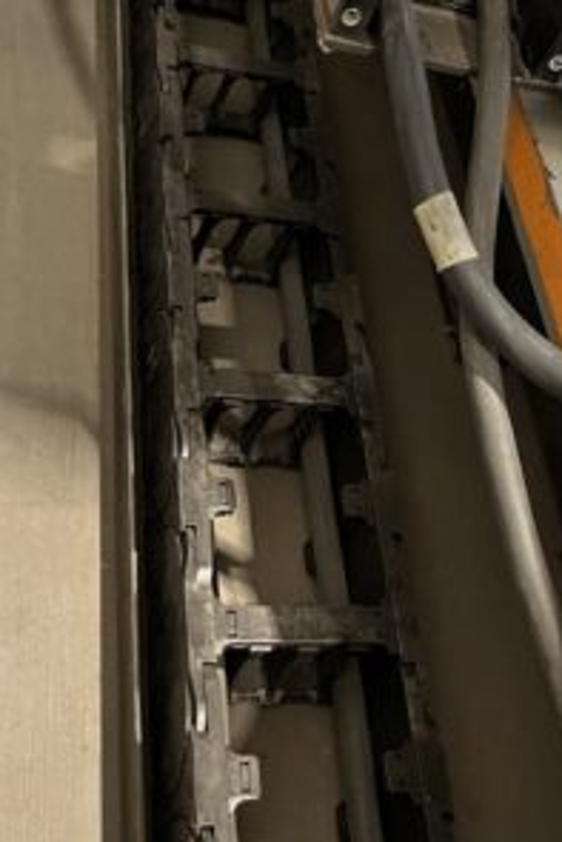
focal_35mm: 55
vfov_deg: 34.2
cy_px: 80
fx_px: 1286
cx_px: 434
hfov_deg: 24.3
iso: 400
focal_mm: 5.1
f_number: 1.6
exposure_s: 1/33
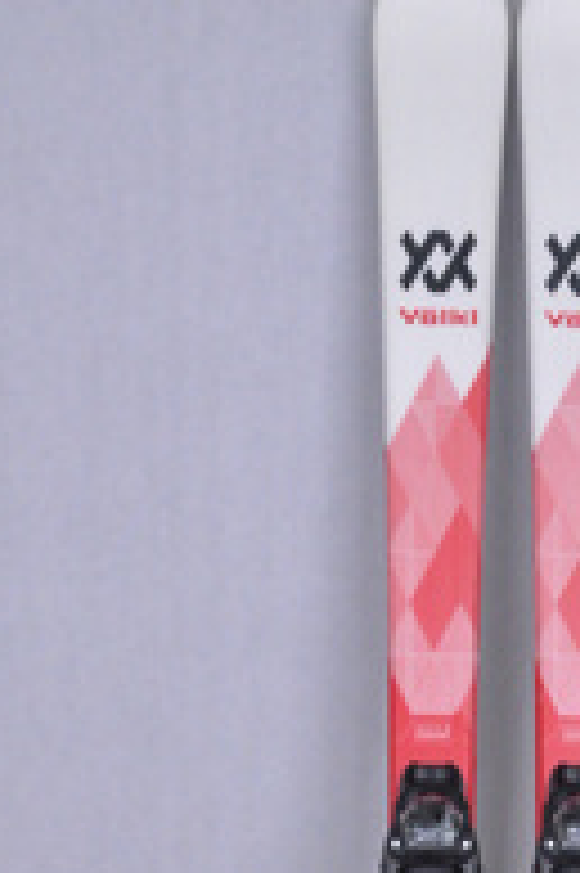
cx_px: 501
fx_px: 1771
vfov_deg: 25.8
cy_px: 940
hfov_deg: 18.3
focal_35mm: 73
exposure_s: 1/125
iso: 3200
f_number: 9.5
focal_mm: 21
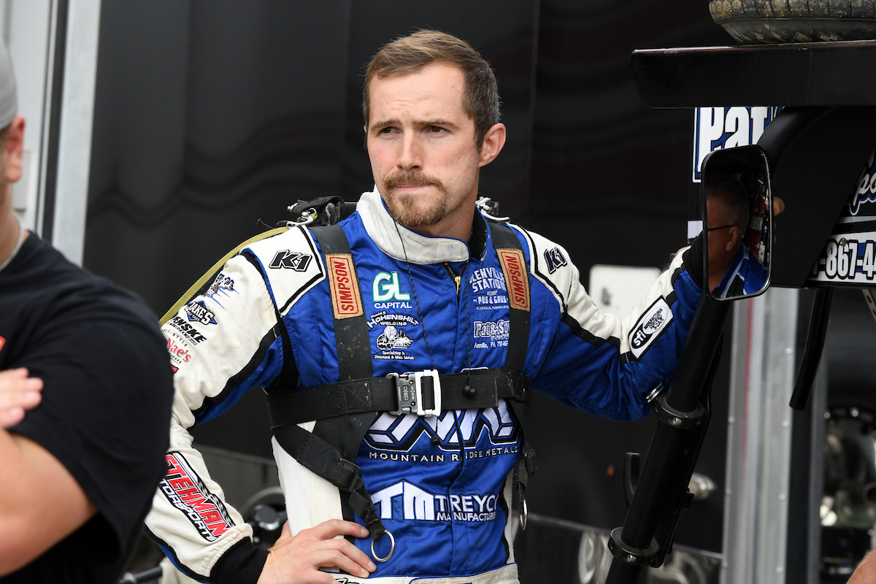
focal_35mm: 160
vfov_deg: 8.6
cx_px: 438
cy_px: 292
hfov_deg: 12.8
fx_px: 3893
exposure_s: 1/250
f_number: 8
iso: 640
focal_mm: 160
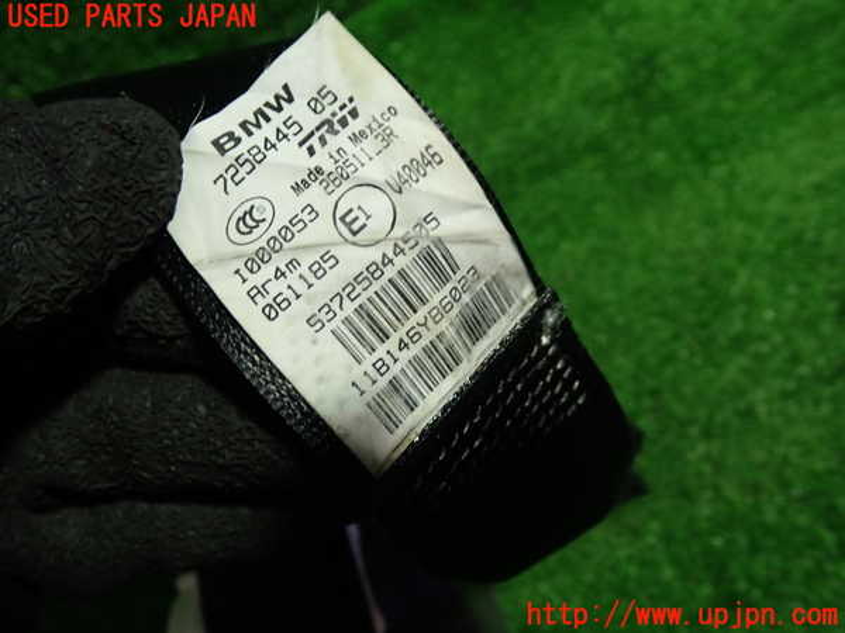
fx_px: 732
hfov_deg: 60.0
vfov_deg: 46.8
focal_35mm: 30
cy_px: 316
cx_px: 422
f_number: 2.3
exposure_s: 1/50
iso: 200
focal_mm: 5.4
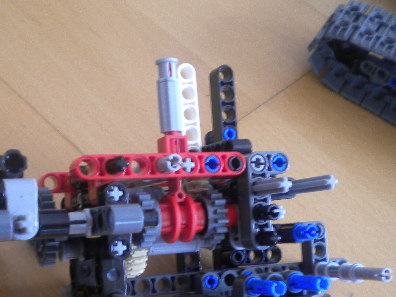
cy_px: 222
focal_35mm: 58
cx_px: 131
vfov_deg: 25.0
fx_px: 664
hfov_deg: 32.9
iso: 97
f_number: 3.1
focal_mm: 6.3
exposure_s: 1/8
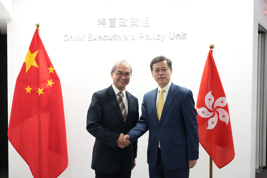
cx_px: 134
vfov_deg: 40.0
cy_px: 89
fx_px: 245
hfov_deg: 57.2
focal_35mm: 33
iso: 10000
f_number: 6.3
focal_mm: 33
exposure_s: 1/100
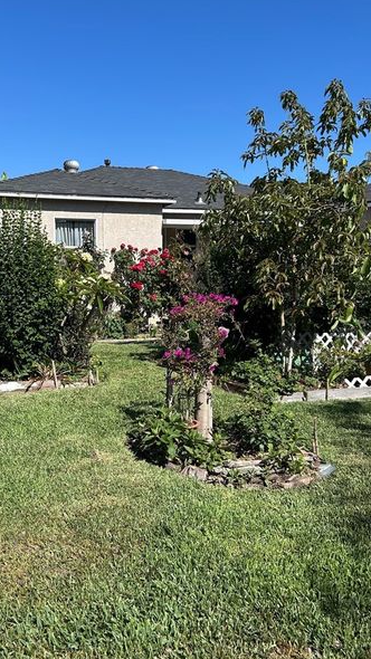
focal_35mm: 32
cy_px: 323
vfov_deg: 61.0
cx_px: 132
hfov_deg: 36.4
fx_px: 559
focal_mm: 5.7
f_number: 1.5
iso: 50
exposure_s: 1/3257
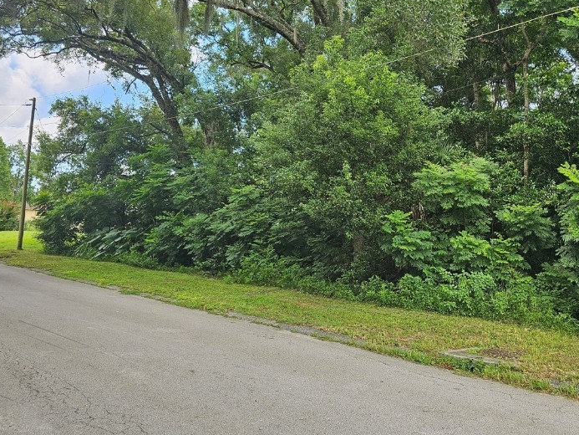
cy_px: 169
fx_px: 569
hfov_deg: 53.0
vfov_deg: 41.6
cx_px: 381
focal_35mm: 34
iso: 16
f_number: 1.7
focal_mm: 6.3
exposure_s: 1/120
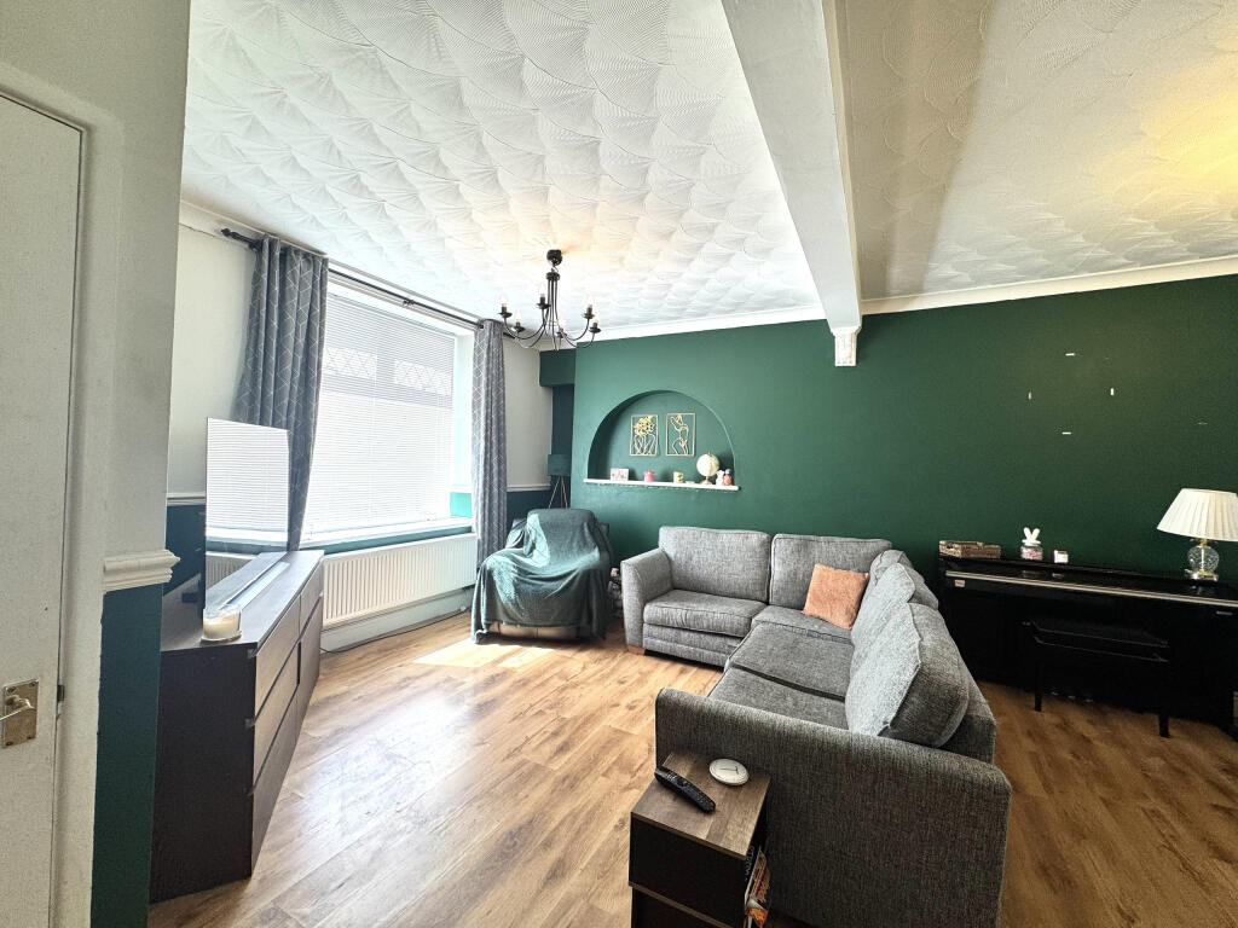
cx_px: 619
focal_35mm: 14
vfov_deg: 85.7
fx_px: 501
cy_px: 464
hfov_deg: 102.1
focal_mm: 2.22
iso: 64
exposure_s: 1/100
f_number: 2.2
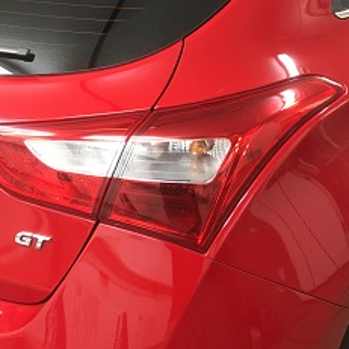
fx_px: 582
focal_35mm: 51
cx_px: 213
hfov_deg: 33.3
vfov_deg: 32.9
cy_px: 94
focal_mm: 4.15
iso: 160
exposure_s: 1/30
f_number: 2.2
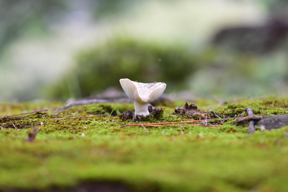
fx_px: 1260
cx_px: 144
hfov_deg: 13.0
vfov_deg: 8.7
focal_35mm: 158
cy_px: 96
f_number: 3.5
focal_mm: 105
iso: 800
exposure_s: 1/200
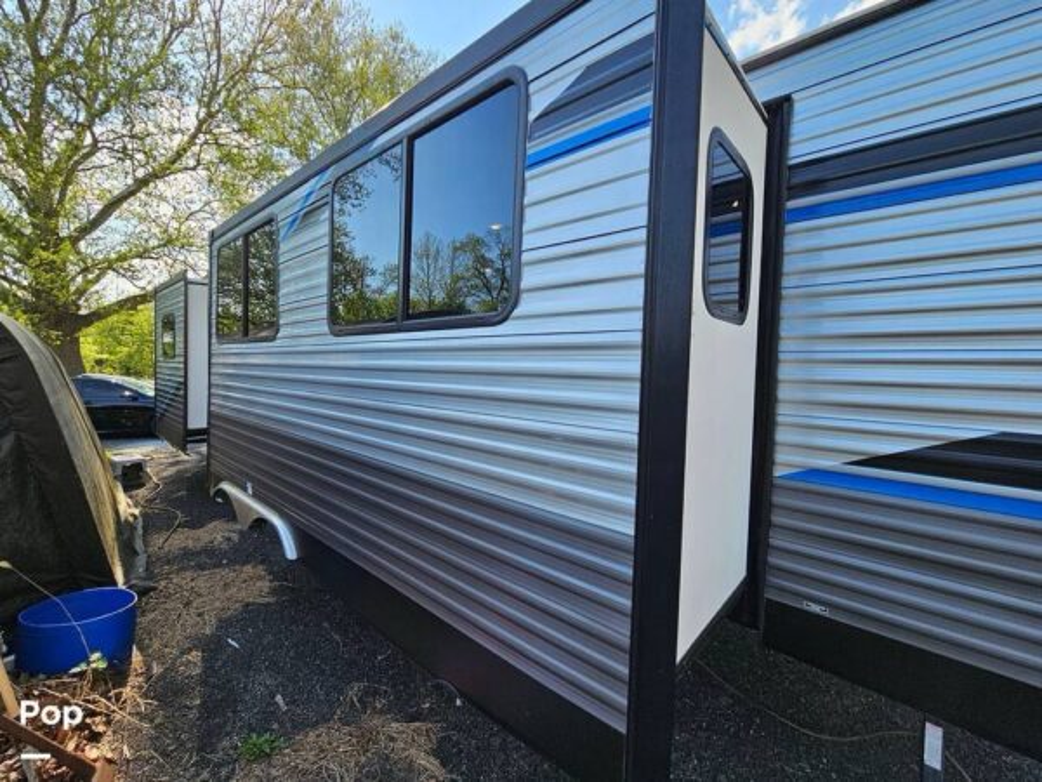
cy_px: 391
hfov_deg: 106.2
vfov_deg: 89.9
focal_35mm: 13
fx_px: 391
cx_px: 521
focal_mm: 2.2
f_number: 2.2
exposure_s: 1/1000
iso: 64
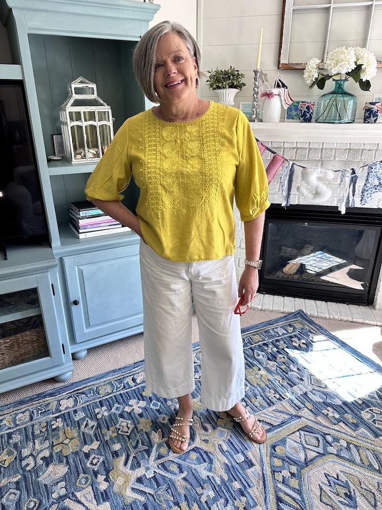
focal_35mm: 24
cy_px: 255
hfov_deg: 56.8
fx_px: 353
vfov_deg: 71.6
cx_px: 191
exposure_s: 1/121
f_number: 1.78
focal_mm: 6.86
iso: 100
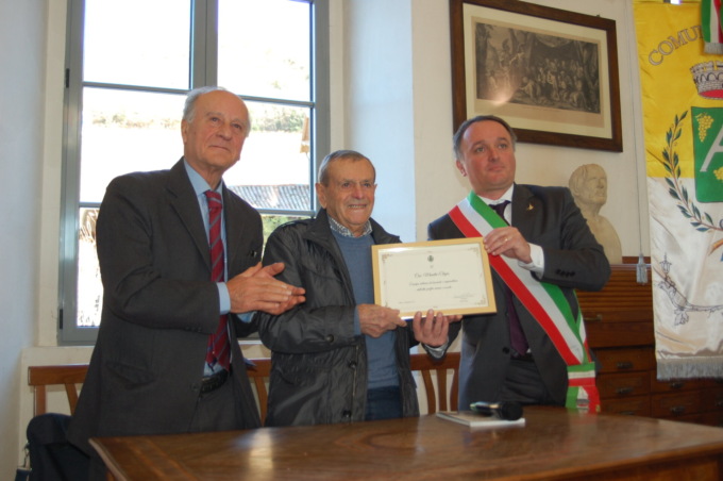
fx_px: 782
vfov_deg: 34.1
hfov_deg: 49.6
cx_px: 362
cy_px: 240
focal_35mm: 39
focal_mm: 26
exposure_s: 1/60
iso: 400
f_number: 4.2
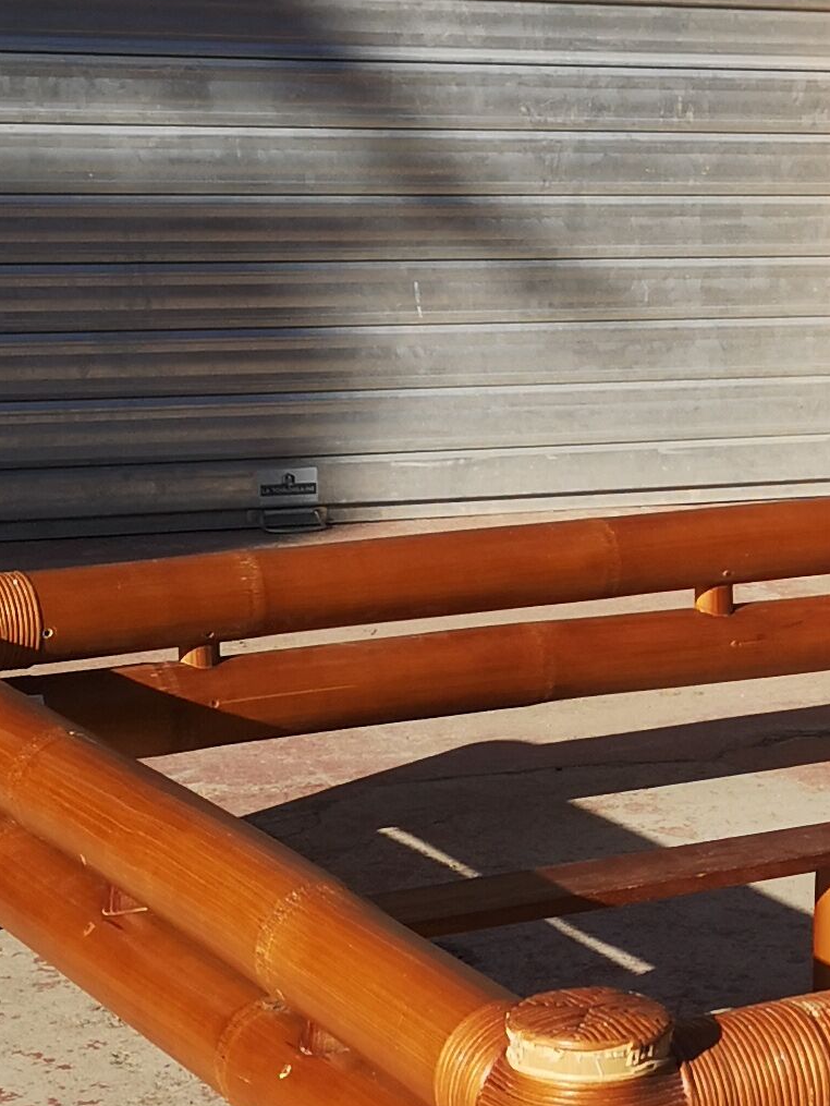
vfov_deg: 20.2
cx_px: 1067
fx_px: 3099
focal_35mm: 97
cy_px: 715
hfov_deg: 14.6
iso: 50
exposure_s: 1/1996
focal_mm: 5.58
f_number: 1.8
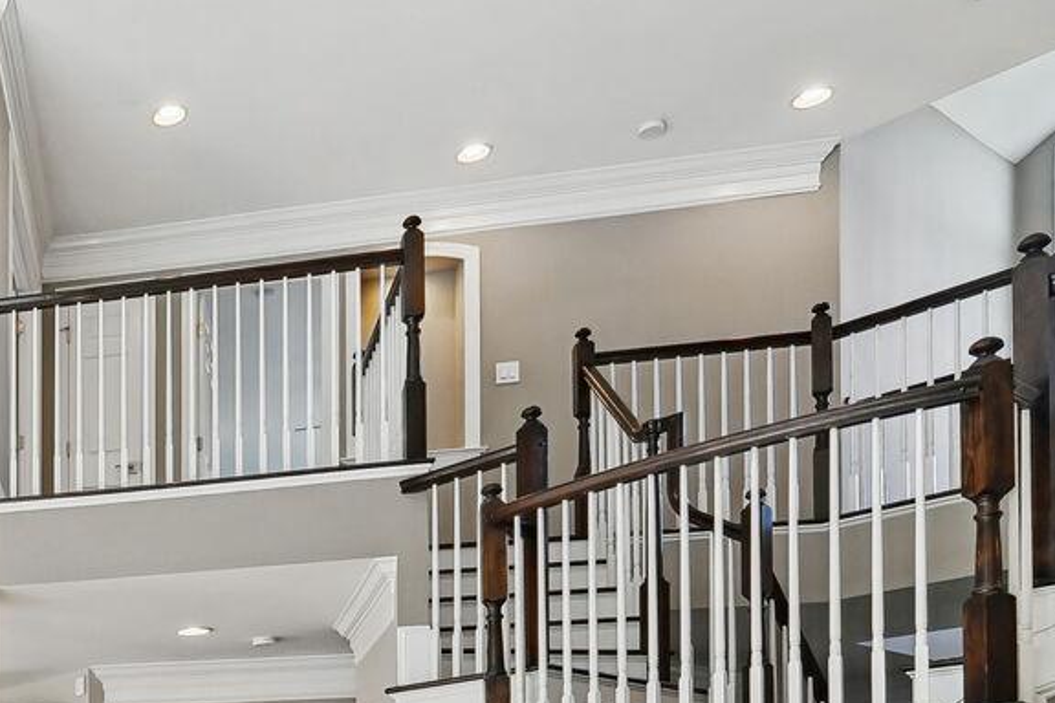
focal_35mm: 42
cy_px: 888
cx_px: -190
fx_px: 1231
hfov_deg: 36.5
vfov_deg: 27.3
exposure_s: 1/80
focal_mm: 14
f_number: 8
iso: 400
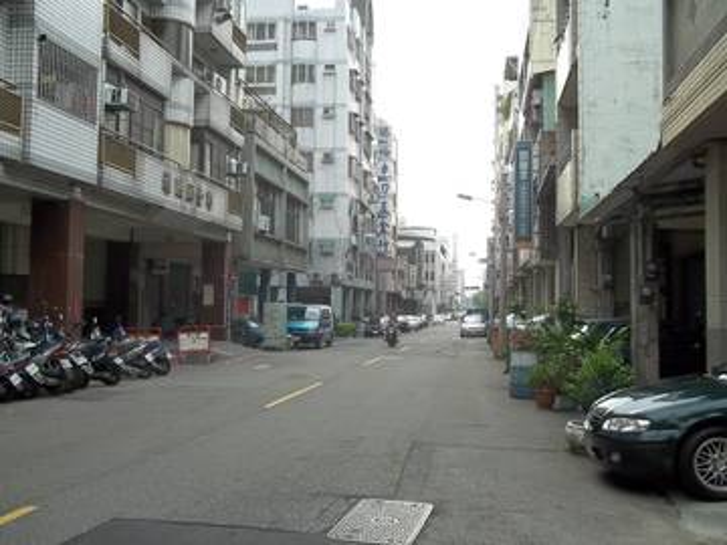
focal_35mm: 36
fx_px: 756
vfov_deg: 39.7
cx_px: 364
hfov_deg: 51.4
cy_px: 272
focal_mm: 6.5
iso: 64
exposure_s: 1/200
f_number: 3.1
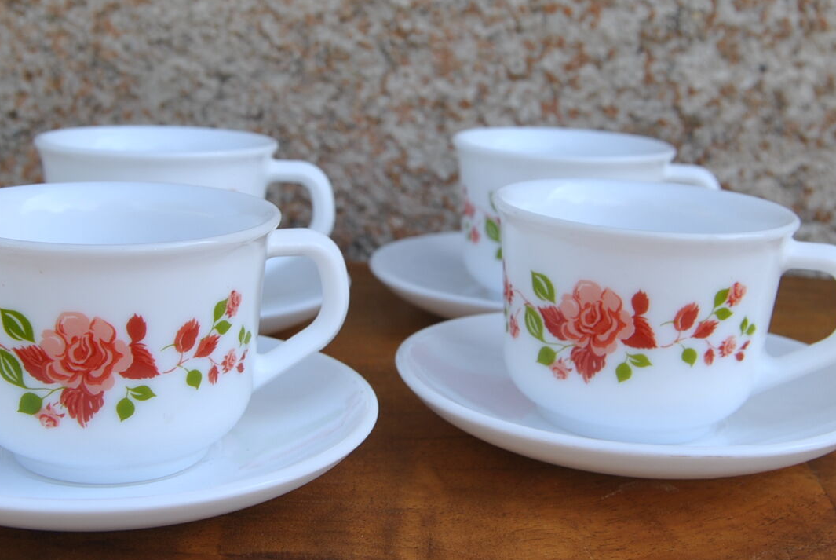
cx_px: 371
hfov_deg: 33.3
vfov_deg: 22.7
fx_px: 1395
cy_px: 275
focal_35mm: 60
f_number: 6.3
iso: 100
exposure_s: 1/160
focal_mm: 22
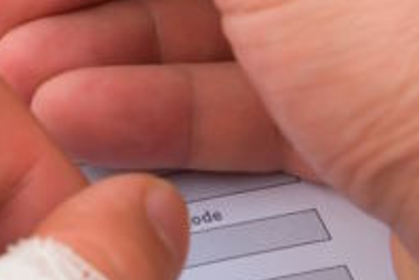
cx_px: -114
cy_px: 137
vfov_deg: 6.1
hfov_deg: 9.0
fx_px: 2632
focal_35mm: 226
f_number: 16
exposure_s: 1/50
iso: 100
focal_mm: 50
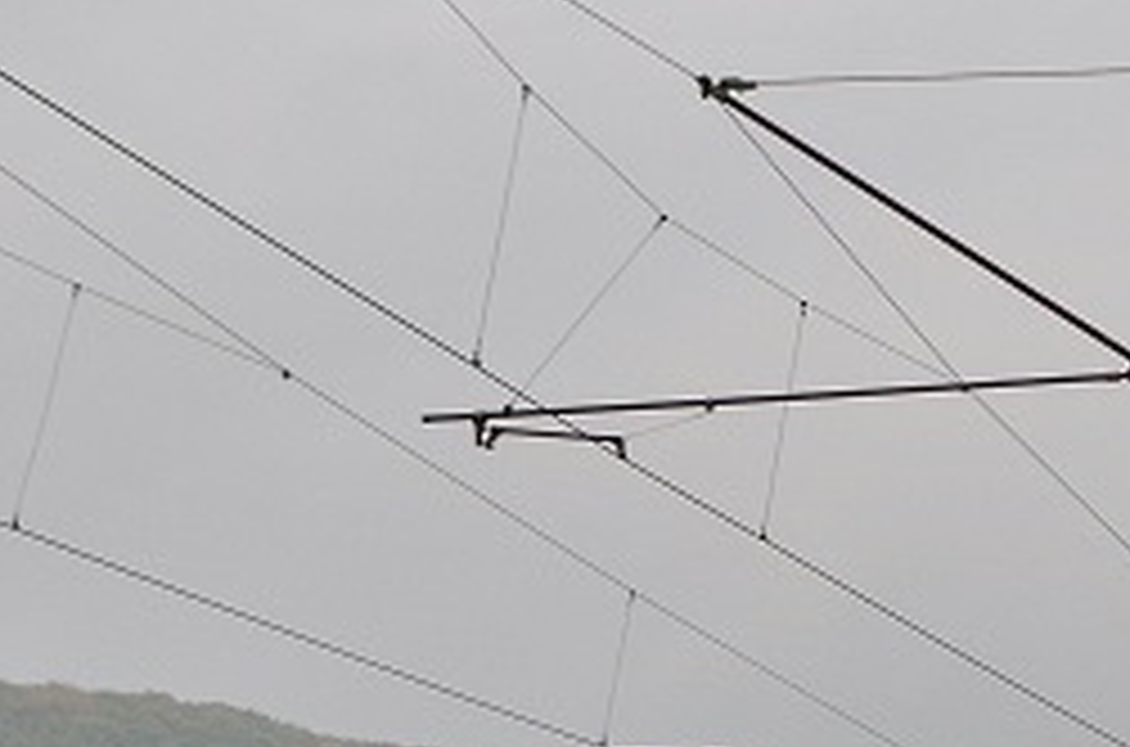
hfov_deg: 10.8
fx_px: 5886
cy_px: 1030
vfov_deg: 7.2
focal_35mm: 188
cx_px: 1180
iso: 800
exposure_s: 1/800
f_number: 5.6
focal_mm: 30.63
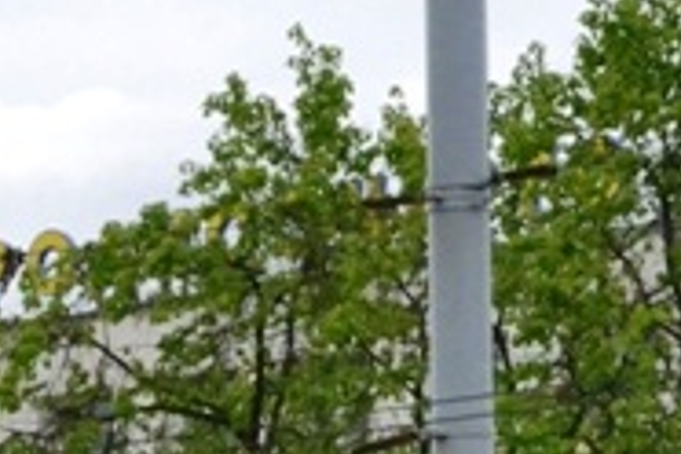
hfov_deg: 6.1
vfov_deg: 4.1
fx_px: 6242
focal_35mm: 330
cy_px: 935
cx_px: -721
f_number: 10
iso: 3200
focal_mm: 40
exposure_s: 1/3200
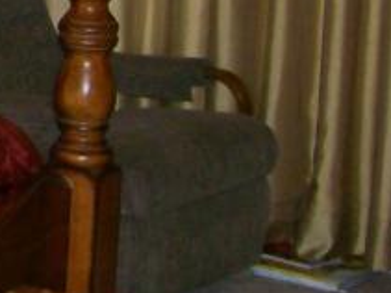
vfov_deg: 8.2
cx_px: -487
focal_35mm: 175
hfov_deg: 10.1
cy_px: -223
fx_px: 1976
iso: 80
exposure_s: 1/64
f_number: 2.7
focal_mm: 6
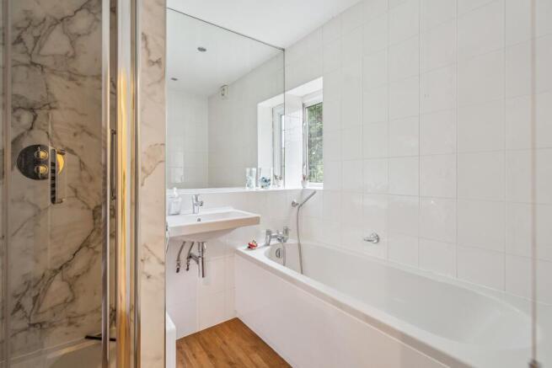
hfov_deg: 96.7
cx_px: 276
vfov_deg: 73.8
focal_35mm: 16
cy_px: 184
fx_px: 245
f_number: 5
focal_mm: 16
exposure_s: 1/20
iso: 320
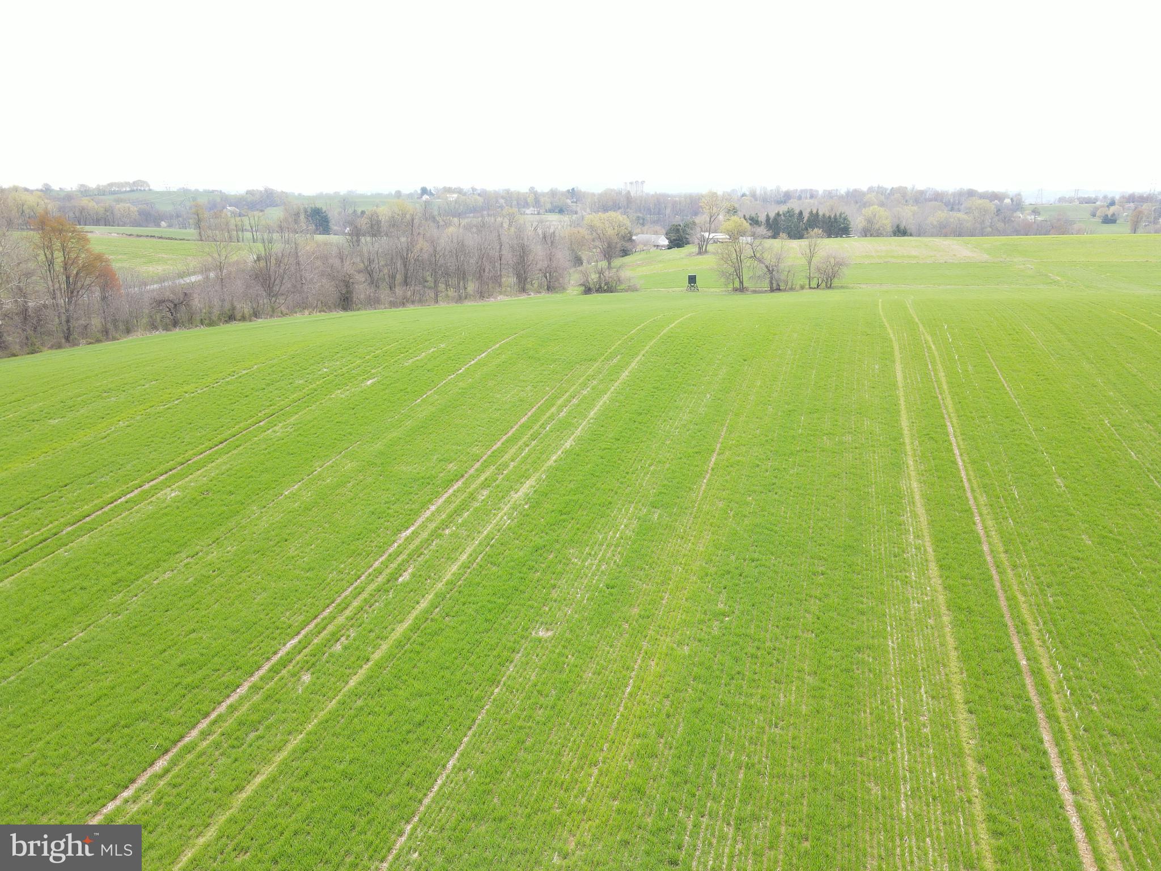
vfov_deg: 56.8
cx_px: 580
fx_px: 805
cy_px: 436
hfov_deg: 71.6
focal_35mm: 24
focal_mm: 4.5
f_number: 2.8
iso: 100
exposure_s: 1/160
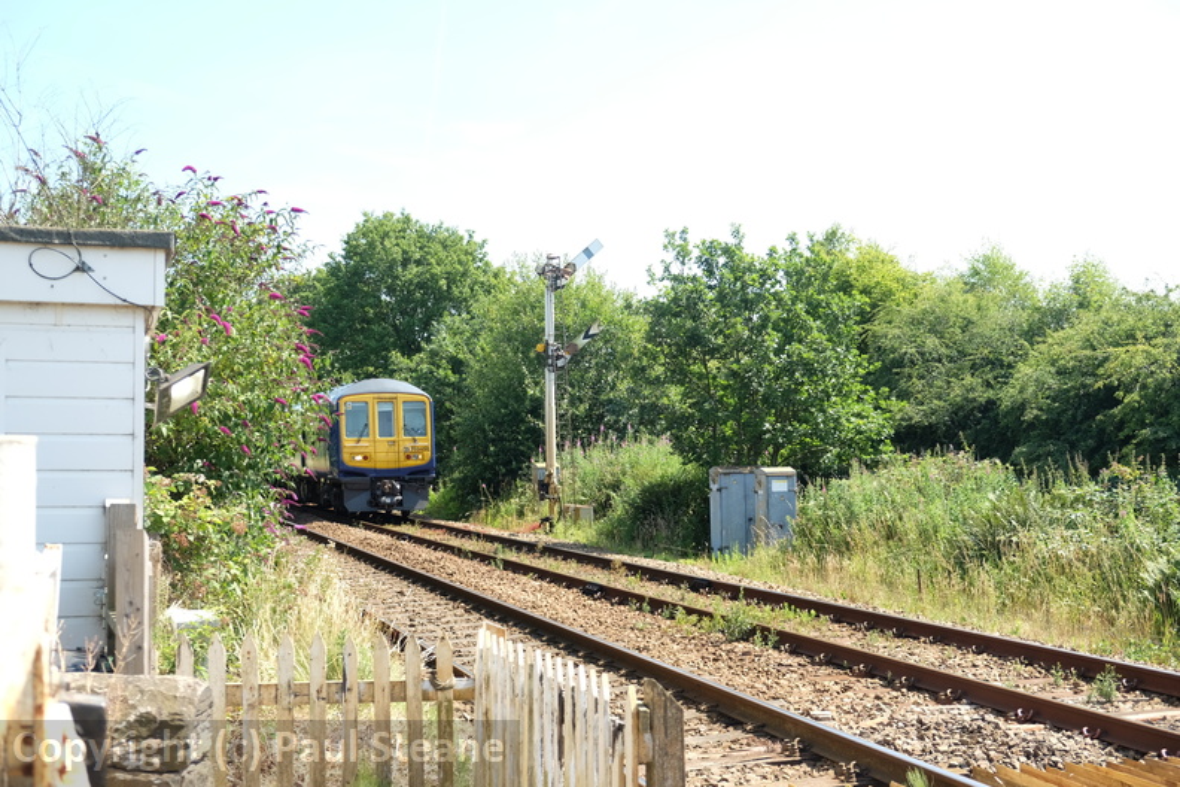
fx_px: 1475
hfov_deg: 43.6
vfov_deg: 29.9
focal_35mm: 45
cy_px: 394
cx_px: 590
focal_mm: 30.2
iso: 200
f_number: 4
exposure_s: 1/320
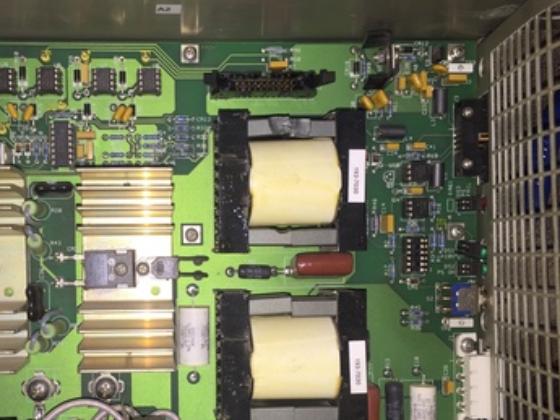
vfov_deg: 34.2
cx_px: 180
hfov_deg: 44.0
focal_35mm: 42
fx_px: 680
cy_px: 265
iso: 32
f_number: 2.2
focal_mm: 4.15
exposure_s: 1/54
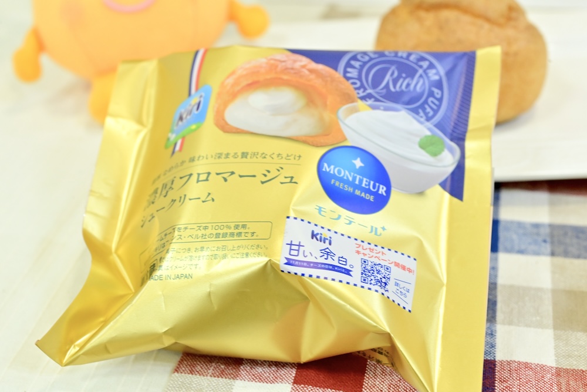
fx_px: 978
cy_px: 196
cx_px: 294
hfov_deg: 33.4
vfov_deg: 22.6
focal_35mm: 60
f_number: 9
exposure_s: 1/160
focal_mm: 60
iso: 6400
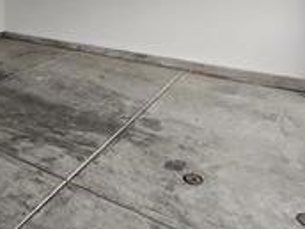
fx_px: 300
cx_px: 78
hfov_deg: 51.7
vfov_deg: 34.2
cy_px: -42
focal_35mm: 34
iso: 64
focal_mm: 2.2
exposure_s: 1/60
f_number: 2.2
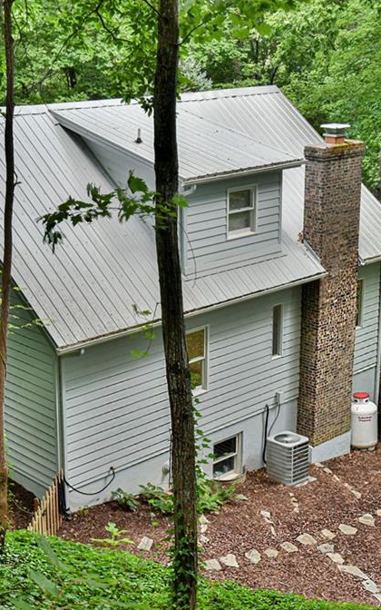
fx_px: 980
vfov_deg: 34.5
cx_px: 211
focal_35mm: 59
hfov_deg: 22.0
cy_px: 308
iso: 1600
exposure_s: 1/125
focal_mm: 38
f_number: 5.6
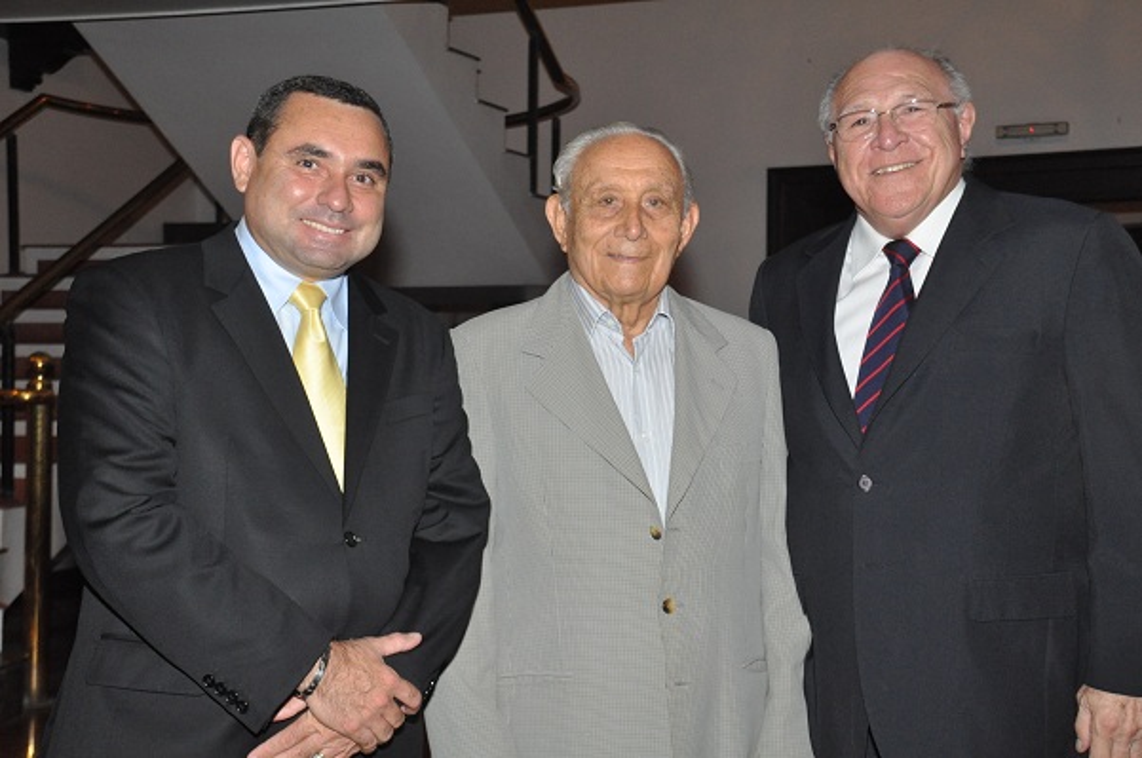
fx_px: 1806
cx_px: 571
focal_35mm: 57
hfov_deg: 35.1
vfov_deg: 23.7
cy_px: 379
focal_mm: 38
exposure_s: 1/60
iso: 1600
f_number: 7.1
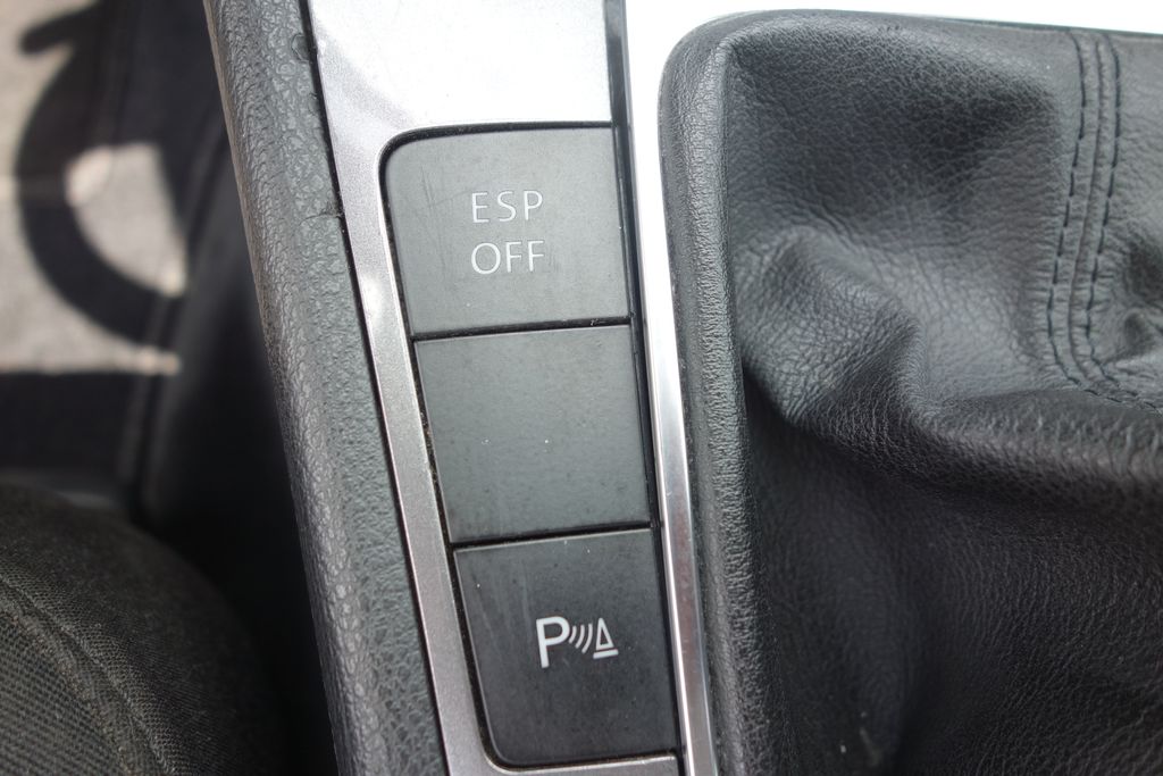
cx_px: 582
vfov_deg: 46.4
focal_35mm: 28
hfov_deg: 65.5
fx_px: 905
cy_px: 388
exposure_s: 1/100
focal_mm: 10.4
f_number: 3.2
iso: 125
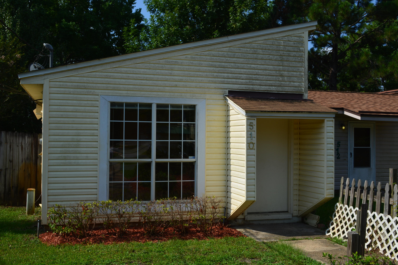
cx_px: 199
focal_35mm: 39
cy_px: 132
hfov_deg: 49.6
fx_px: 431
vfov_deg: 34.2
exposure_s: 1/125
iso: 100
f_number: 11
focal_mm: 26
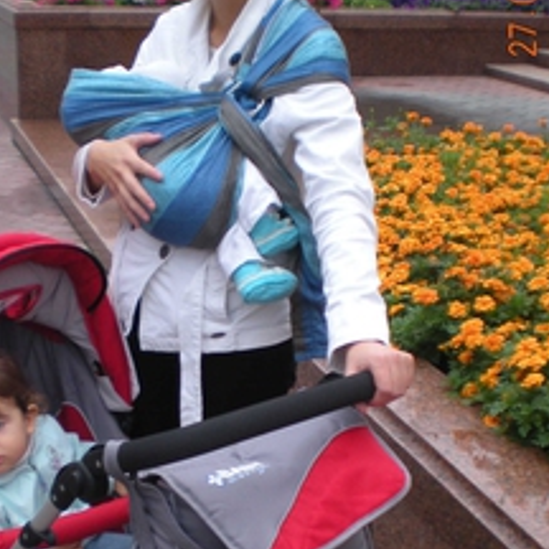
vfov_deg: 24.5
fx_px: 1256
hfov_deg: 24.5
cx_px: 183
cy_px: 384
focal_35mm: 70
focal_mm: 6.3
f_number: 3.1
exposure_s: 1/58.5
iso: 71
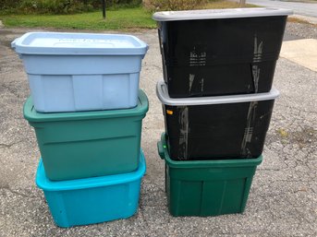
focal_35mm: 28
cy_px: 118
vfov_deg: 49.7
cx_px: 158
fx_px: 256
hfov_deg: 63.5
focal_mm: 3.99
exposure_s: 1/362
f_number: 1.8
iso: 20
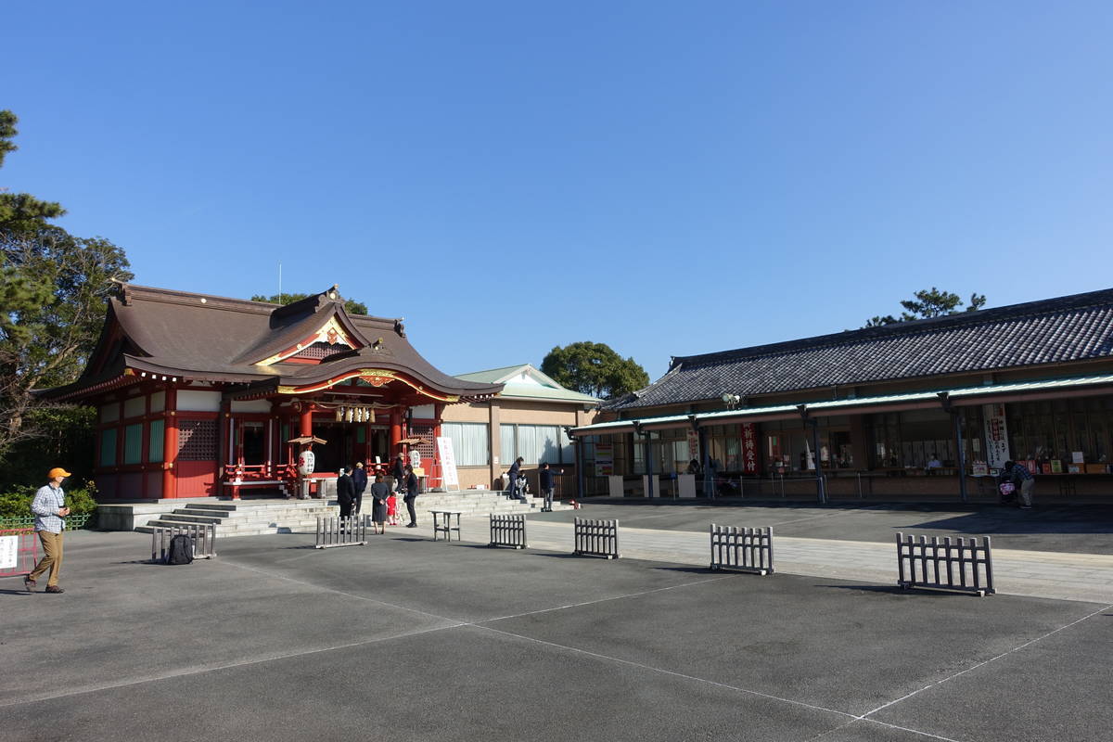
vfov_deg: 49.6
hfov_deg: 69.4
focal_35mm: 26
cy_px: 371
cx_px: 556
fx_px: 804
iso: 125
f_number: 5.6
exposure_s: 1/640
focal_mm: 9.4
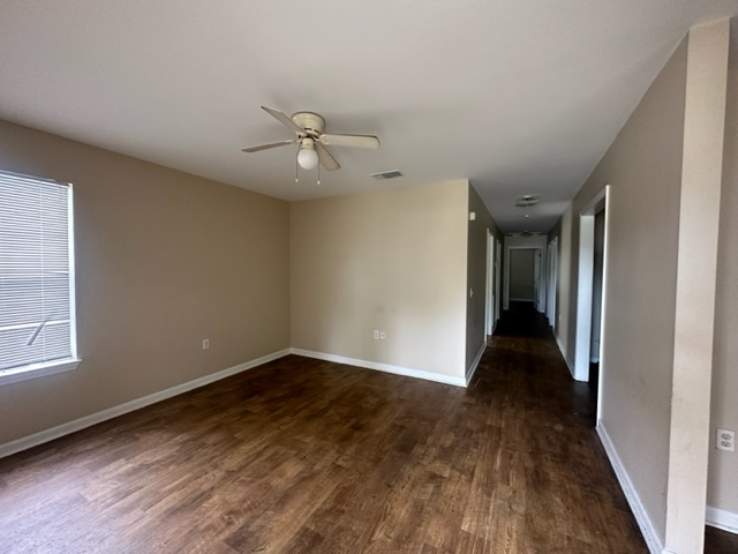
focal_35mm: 14
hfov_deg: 102.1
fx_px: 298
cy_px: 277
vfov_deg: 85.7
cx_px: 369
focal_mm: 2.22
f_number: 2.2
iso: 320
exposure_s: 1/60
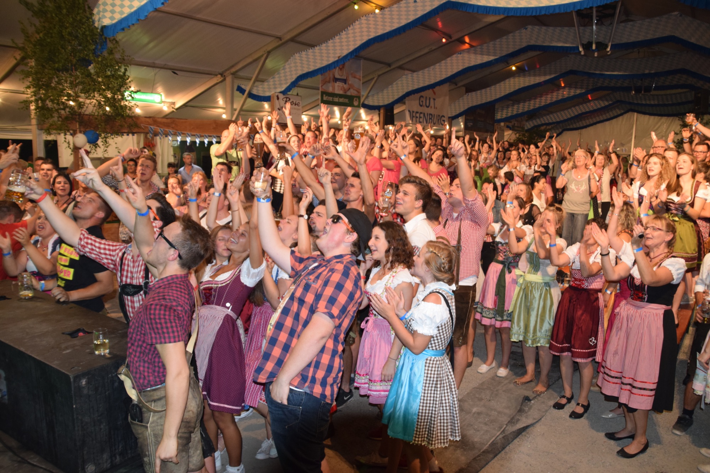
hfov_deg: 67.4
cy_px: 236
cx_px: 355
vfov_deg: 47.9
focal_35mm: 27
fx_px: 532
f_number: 3.5
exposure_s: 1/60
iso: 1250
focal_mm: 18
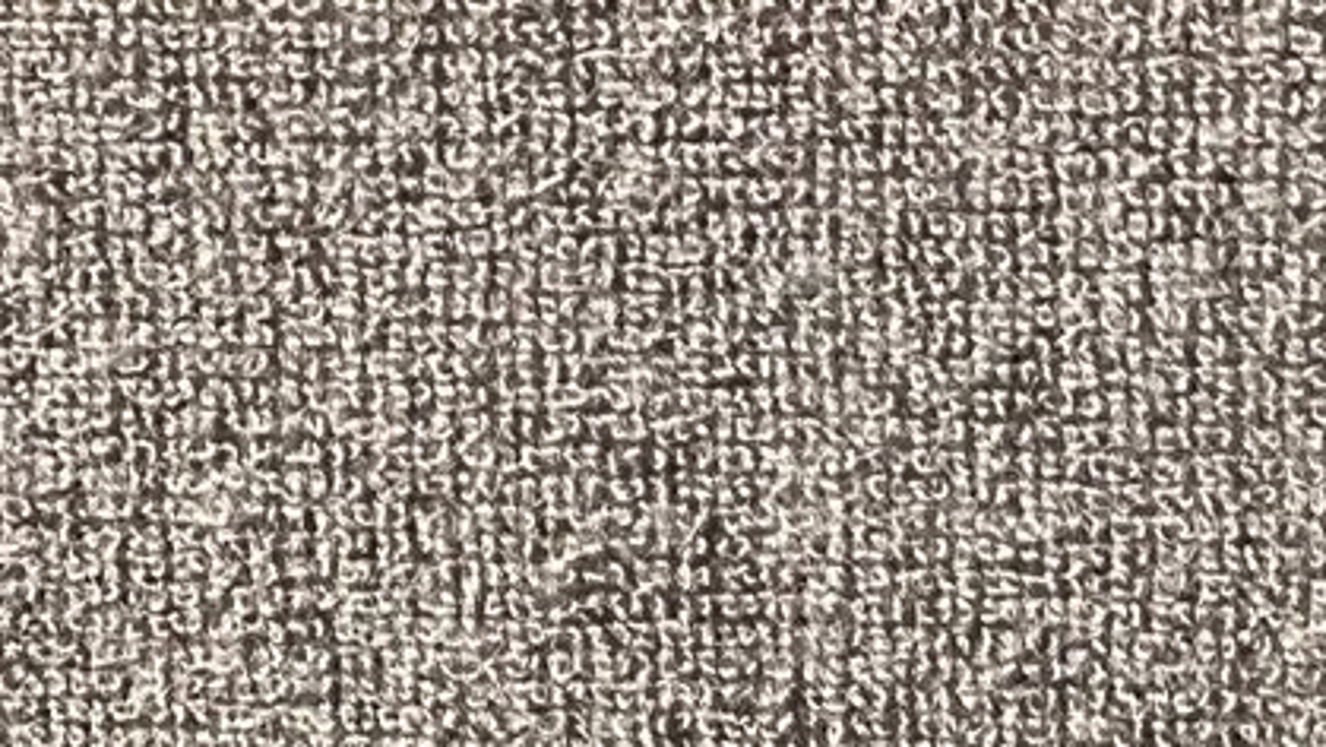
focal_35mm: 122
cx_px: 916
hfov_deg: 17.5
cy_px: -185
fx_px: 4291
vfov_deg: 9.8
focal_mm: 3.3
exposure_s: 1/40
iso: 320
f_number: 2.4
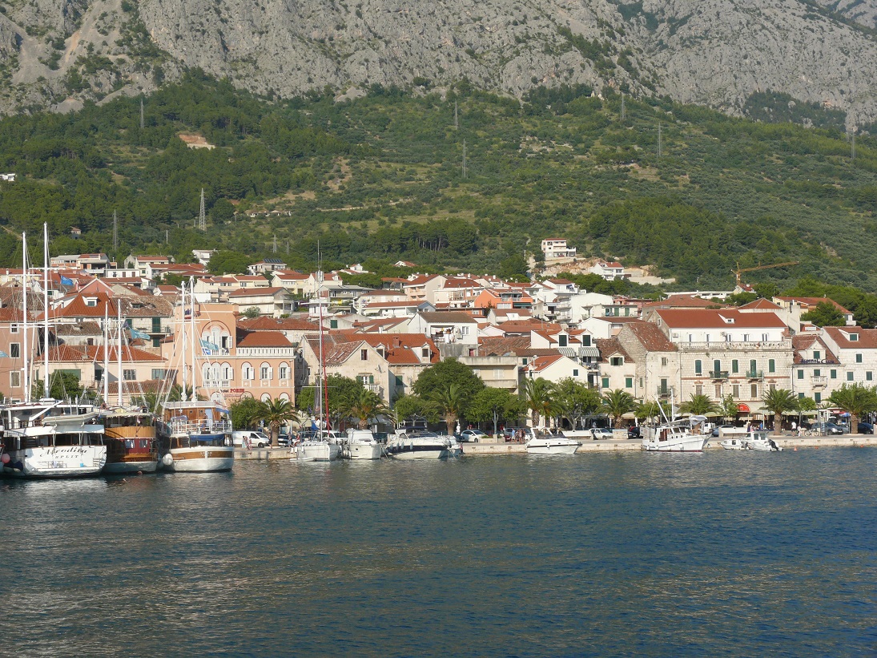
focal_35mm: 76
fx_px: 1925
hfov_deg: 25.7
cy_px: 329
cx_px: 438
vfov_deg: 19.4
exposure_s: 1/400
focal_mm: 16.1
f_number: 6.3
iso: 100
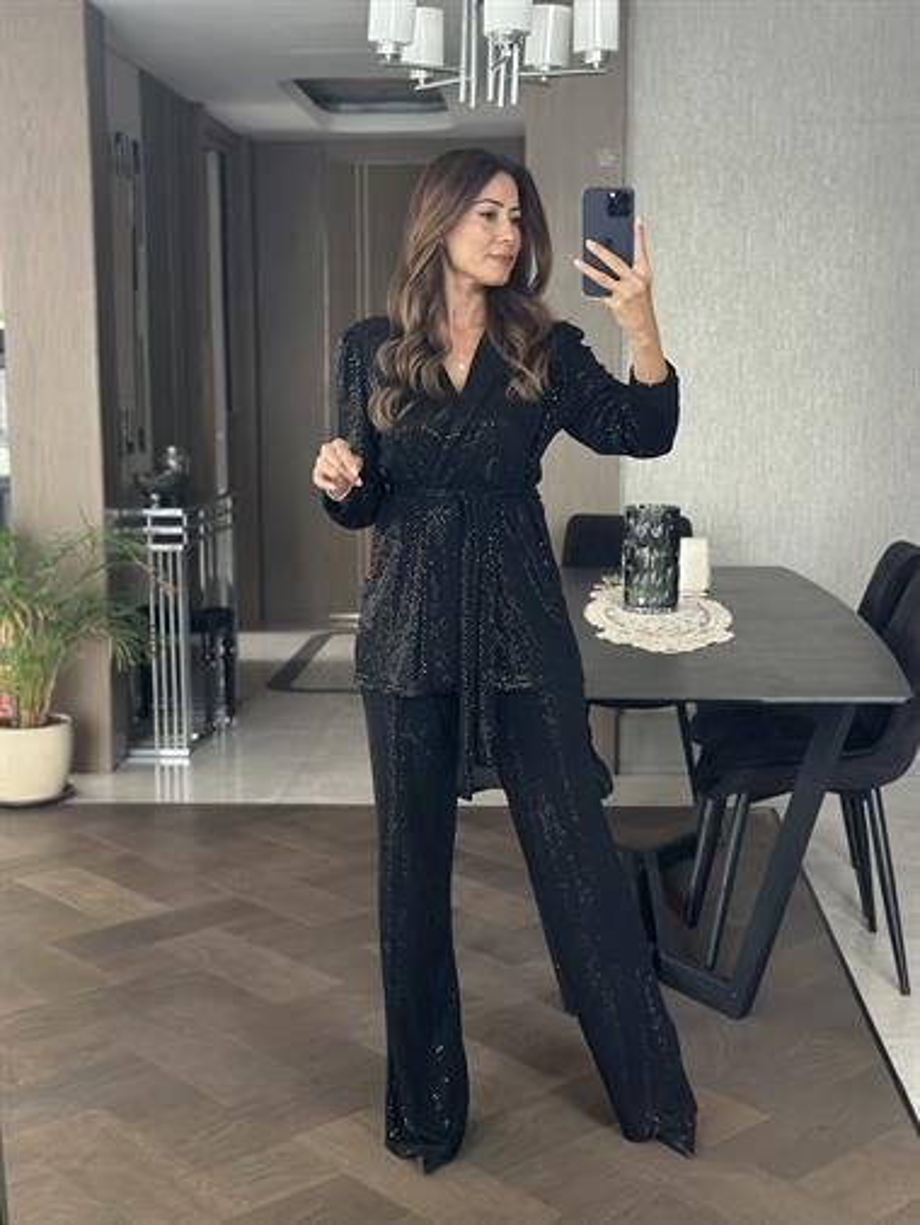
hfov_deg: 30.3
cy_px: 612
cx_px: 460
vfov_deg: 39.6
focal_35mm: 48
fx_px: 1700
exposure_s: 1/40
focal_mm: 6.86
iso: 500
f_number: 1.78
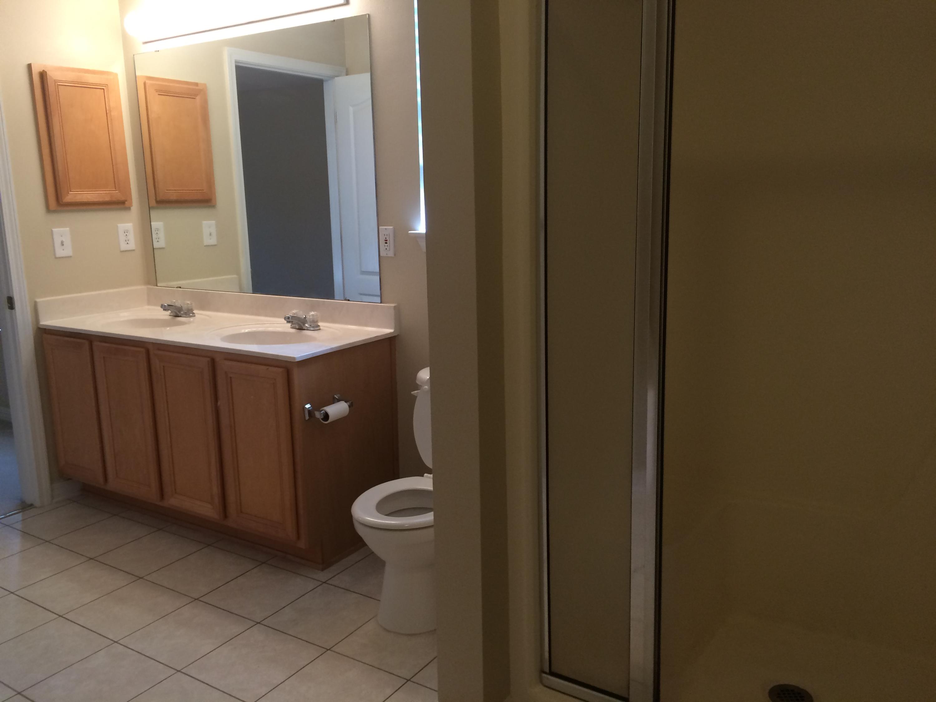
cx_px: 468
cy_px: 351
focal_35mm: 29
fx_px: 784
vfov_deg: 48.2
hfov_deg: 61.7
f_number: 2.2
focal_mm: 4.15
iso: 40
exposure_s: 1/30
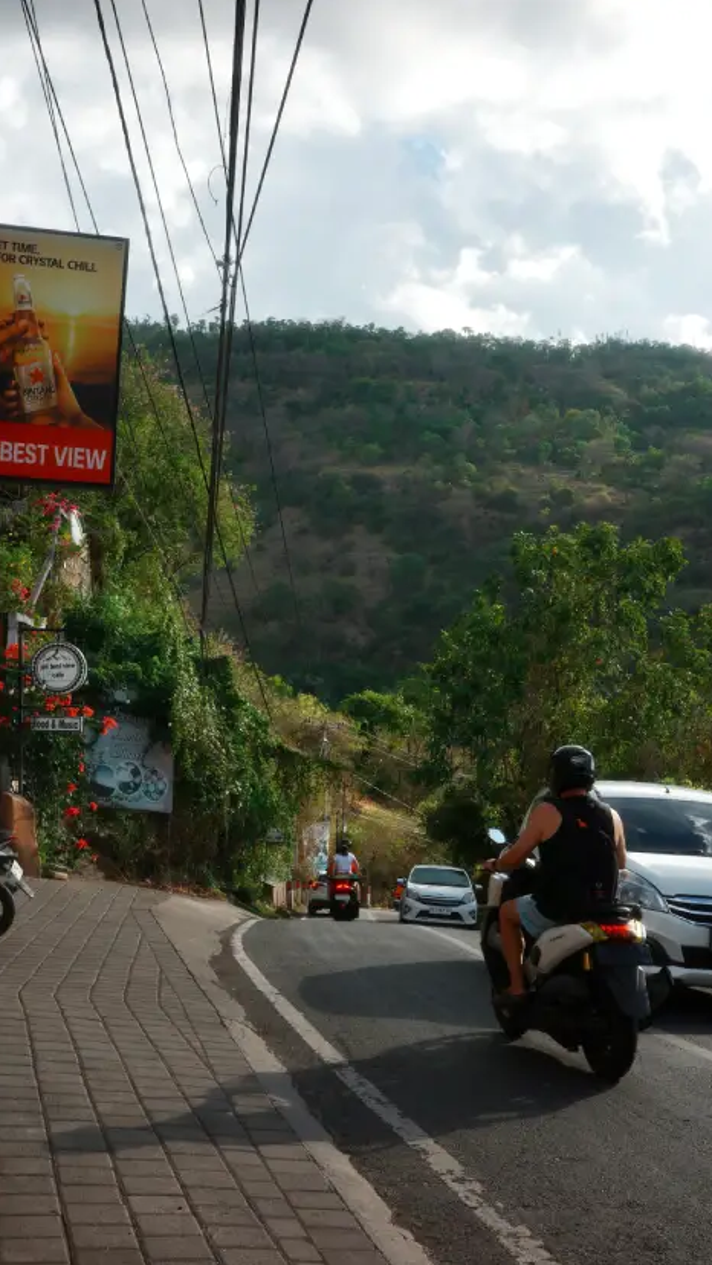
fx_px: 1443
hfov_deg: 27.7
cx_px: 329
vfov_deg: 47.3
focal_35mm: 43
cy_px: 645
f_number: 5.6
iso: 200
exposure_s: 1/640
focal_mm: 26
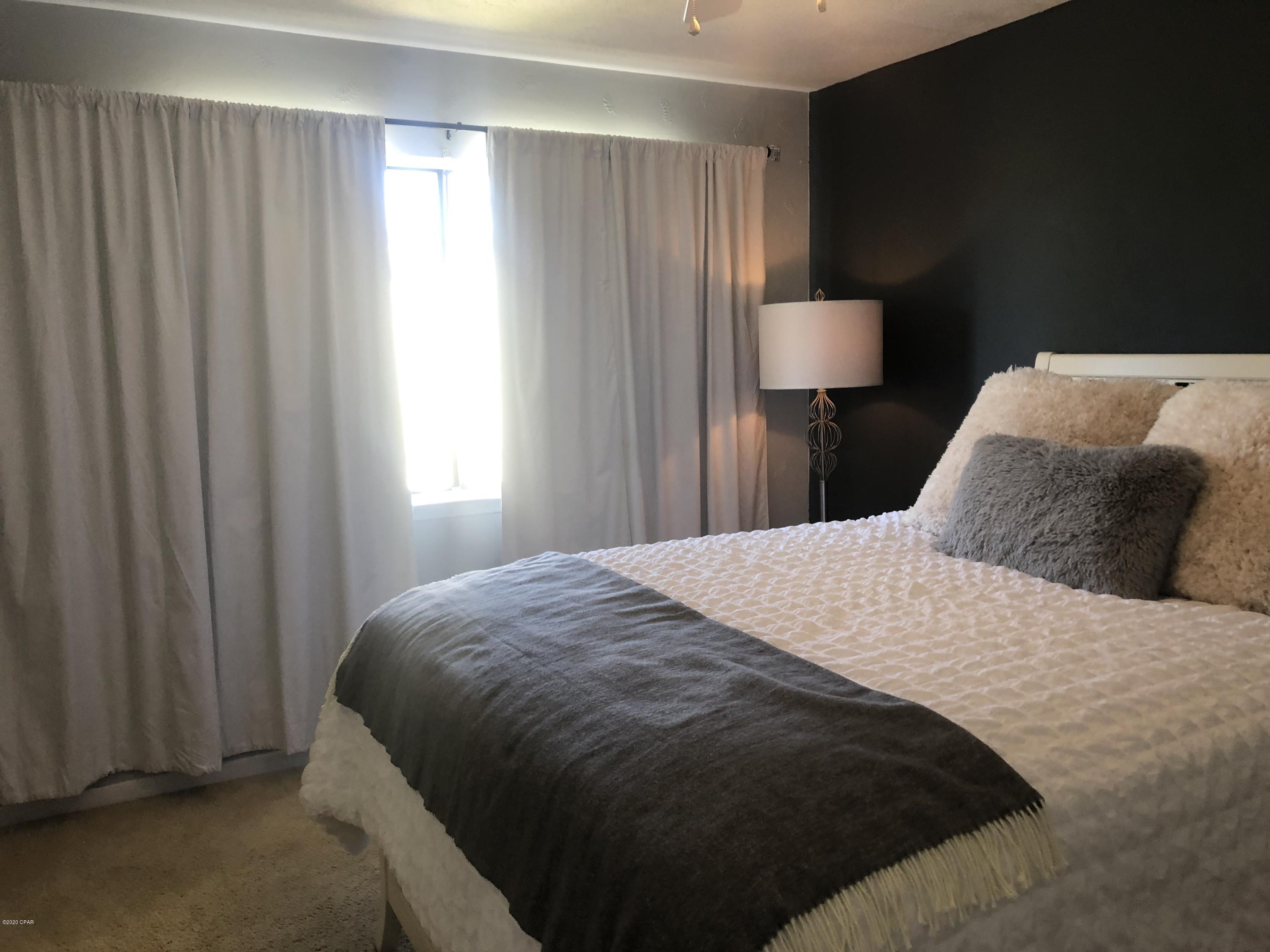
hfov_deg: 63.4
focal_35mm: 28
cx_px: 635
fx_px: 1027
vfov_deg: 49.7
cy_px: 476
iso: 32
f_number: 1.8
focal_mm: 3.99
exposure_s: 1/30
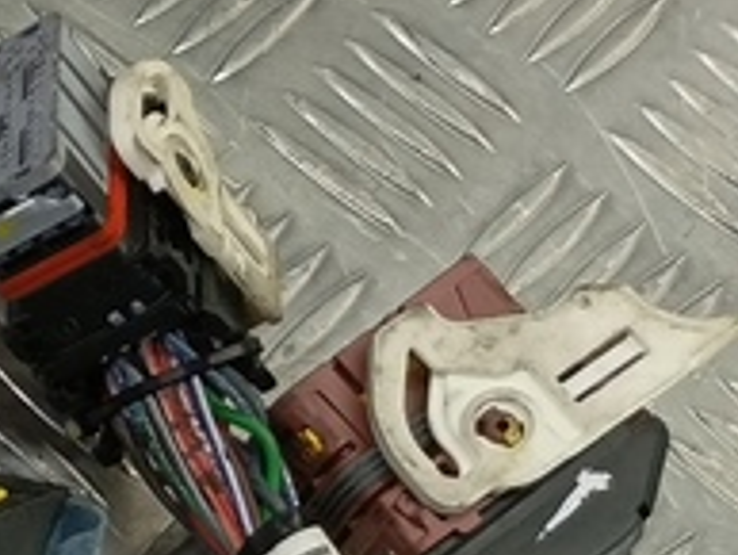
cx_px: -1155
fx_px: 2603
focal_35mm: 122
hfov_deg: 12.1
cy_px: 1141
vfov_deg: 11.0
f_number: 1.6
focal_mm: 4.11
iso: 107
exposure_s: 1/50
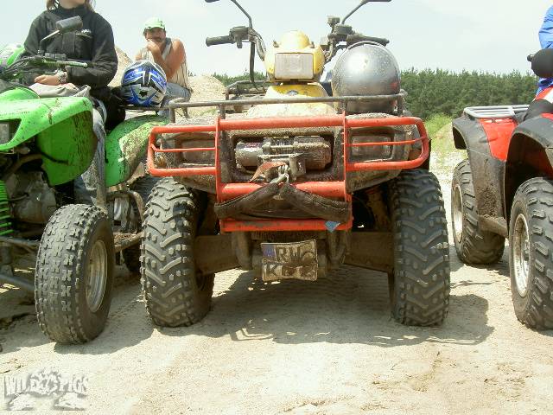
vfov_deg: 32.9
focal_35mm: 44
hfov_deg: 42.9
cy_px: 208
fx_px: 703
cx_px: 276
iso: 50
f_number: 4.9
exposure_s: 1/200
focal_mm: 9
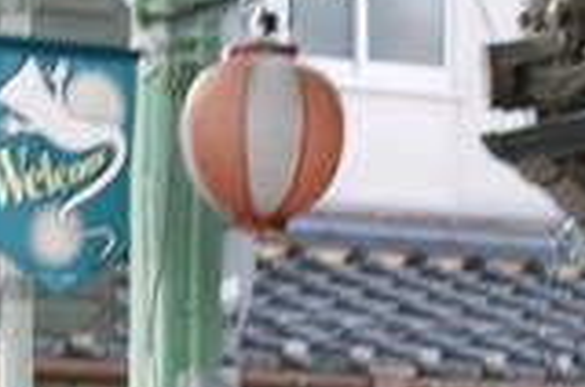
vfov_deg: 5.0
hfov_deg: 7.7
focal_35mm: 263
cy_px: 1106
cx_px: -274
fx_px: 4265
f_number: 2.8
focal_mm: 24.2
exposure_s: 1/100
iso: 100
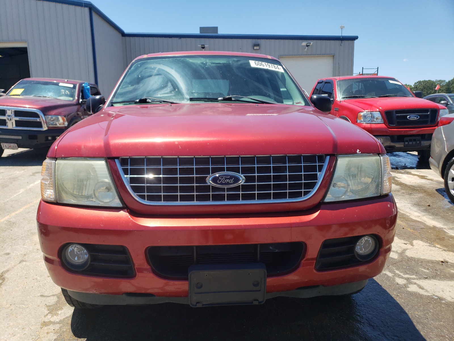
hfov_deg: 67.3
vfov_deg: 53.1
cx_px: 227
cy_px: 170
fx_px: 341
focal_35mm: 26
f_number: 1.5
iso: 50
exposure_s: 1/2000
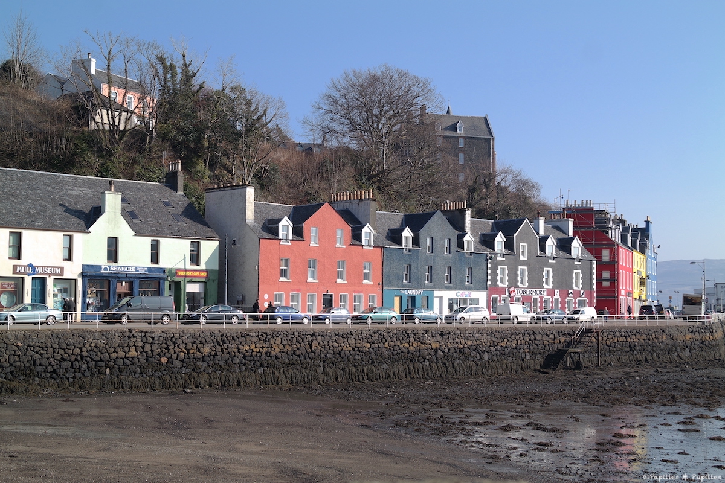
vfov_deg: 25.5
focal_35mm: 53
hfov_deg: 37.5
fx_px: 1067
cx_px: 362
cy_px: 242
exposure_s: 1/250
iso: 100
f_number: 6.3
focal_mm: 35
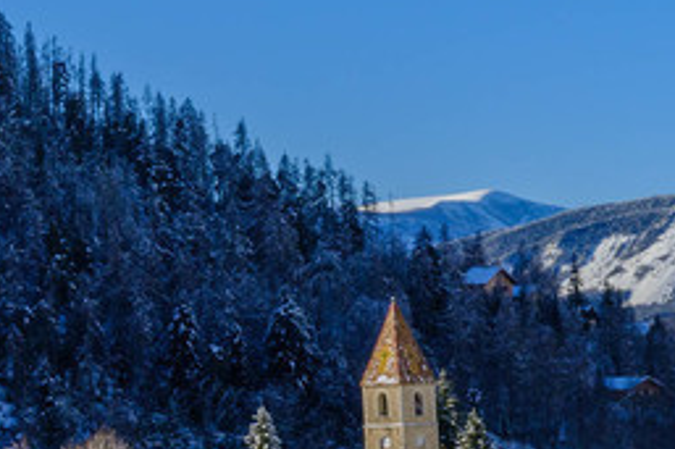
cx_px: 1812
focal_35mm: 136
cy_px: 470
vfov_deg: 10.0
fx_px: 2548
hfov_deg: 11.4
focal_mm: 26.7
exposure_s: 1/200
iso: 320
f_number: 16
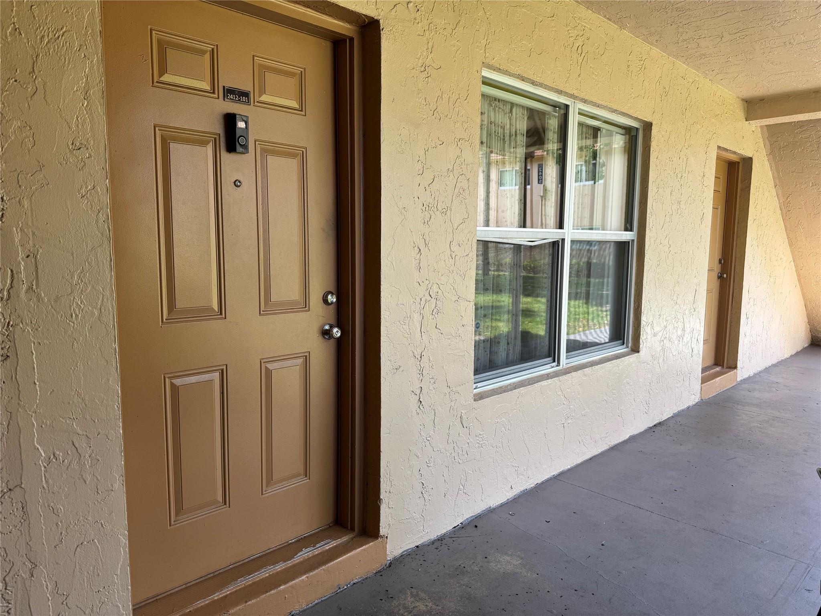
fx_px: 569
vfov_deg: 56.8
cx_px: 410
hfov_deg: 71.6
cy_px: 308
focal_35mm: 24
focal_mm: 6.76
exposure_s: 1/121
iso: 80
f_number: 1.78
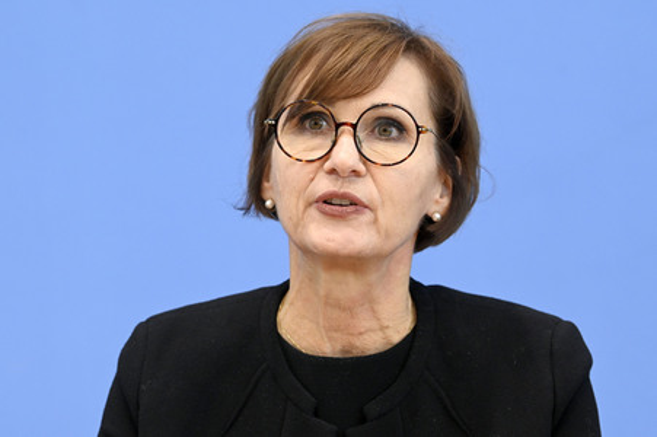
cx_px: 328
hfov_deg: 15.8
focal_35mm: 130
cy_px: 218
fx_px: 2371
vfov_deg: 10.5
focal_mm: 130
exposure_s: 1/500
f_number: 5.6
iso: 5000
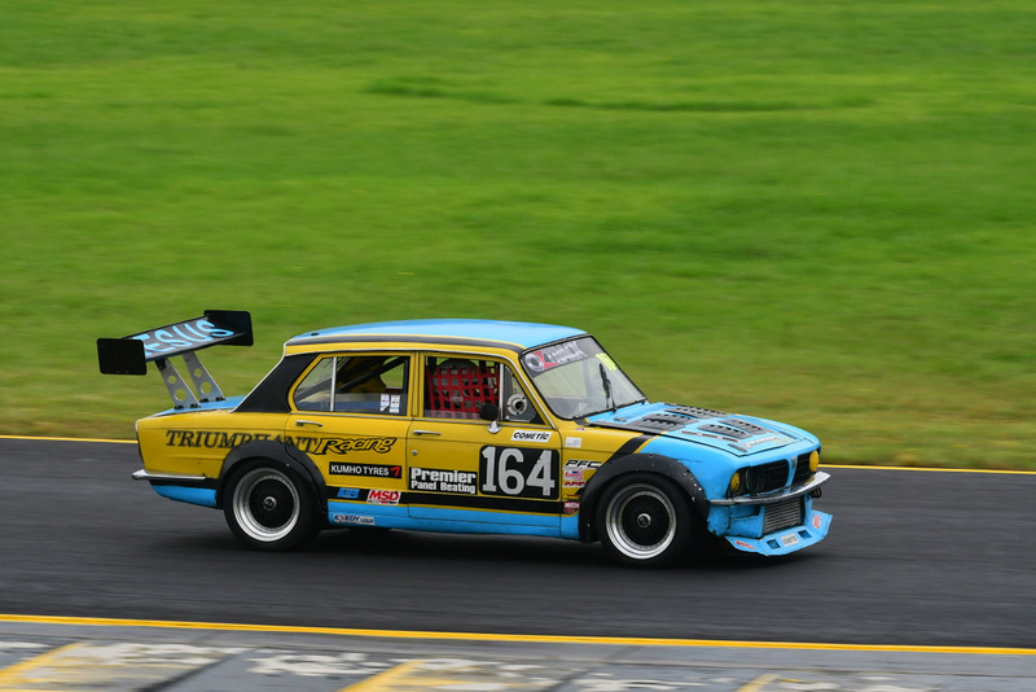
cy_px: 346
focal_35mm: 300
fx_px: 8636
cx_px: 518
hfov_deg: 6.9
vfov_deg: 4.6
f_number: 11
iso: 320
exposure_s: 1/250
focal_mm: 200
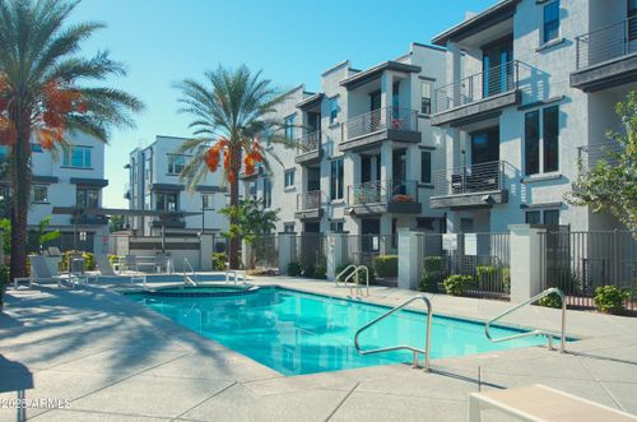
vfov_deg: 43.4
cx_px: 318
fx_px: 530
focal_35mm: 30
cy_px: 211
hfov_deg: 62.0
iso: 200
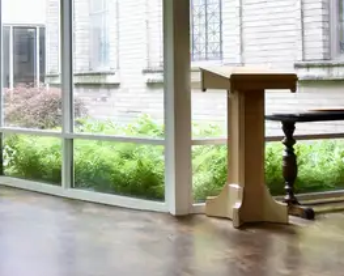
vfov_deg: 24.0
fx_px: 641
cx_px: 84
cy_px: 68
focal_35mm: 63
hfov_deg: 29.5
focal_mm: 11.5
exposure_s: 1/20
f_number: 4.8
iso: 250
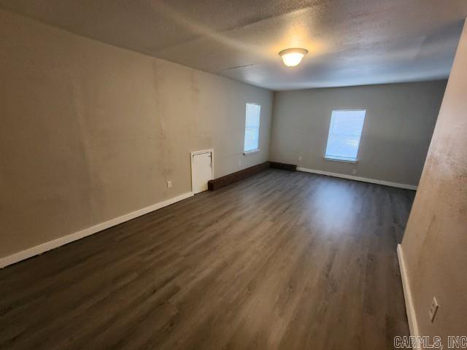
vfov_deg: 89.9
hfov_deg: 106.2
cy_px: 175
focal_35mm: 13
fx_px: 175
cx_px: 234
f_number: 2.2
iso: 500
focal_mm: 2.2
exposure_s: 1/30
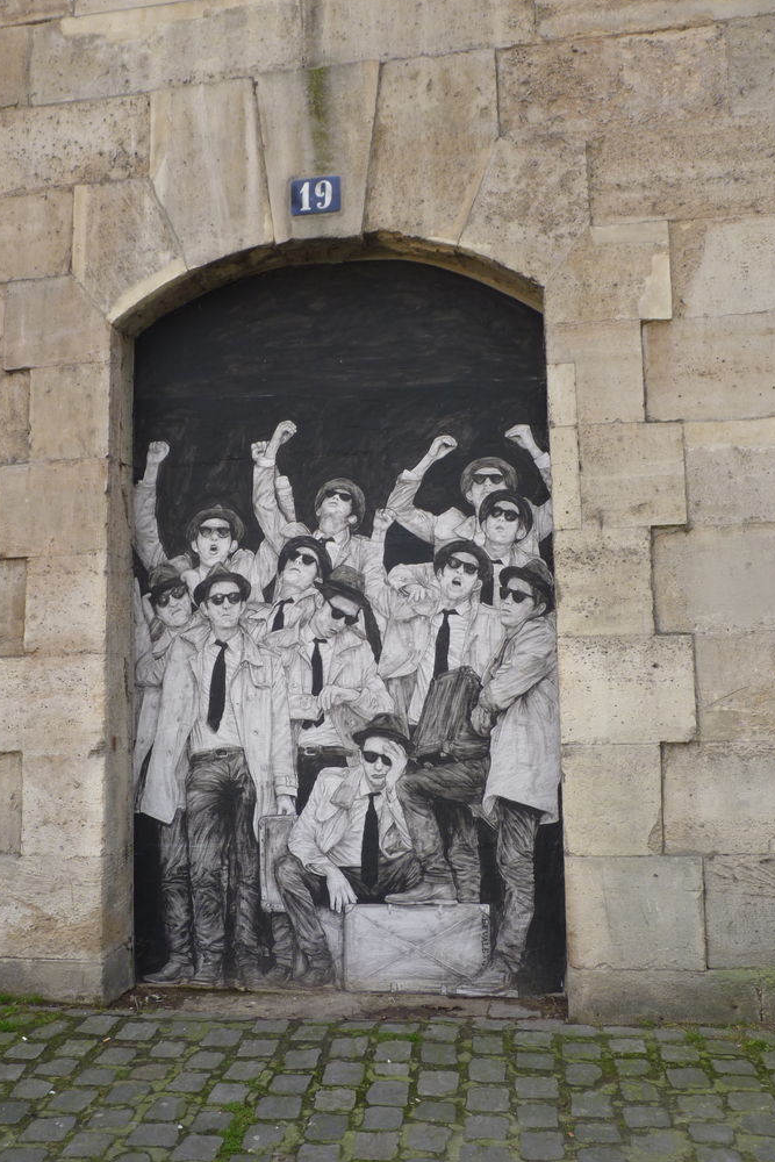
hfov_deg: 40.0
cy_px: 568
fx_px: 1065
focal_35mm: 33
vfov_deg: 57.2
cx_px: 379
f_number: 3
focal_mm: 5.5
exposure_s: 1/80
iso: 80
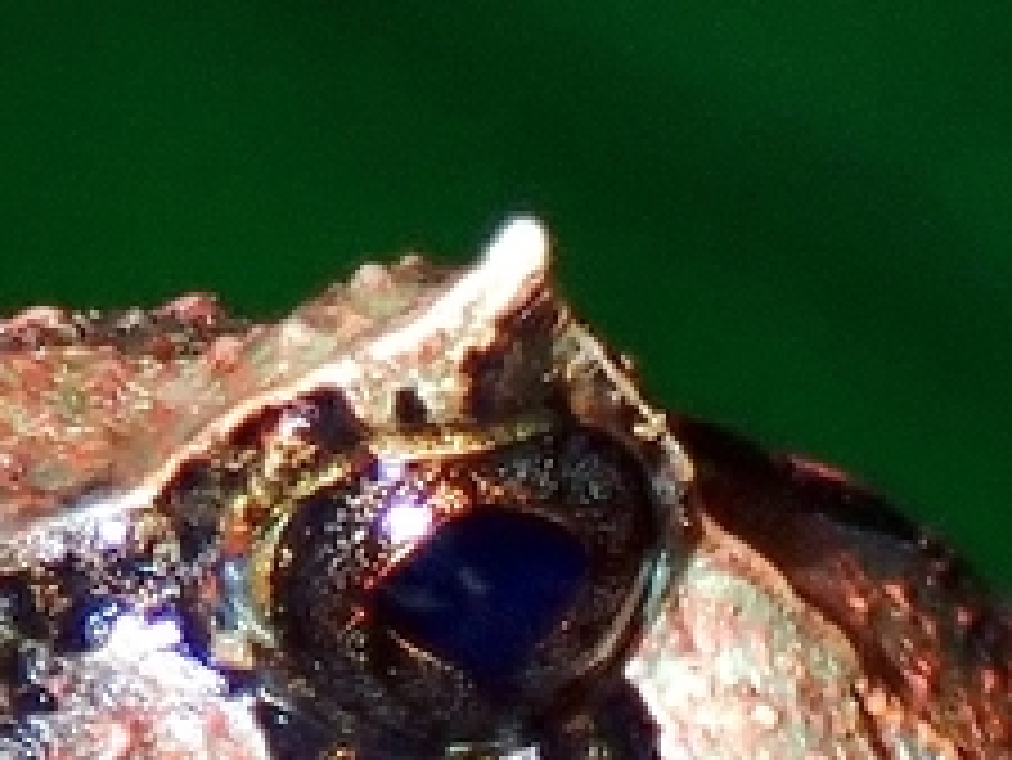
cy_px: 947
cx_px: 306
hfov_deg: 3.9
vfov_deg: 2.9
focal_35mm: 506
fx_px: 14801
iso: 200
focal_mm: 18
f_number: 6.3
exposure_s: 1/200
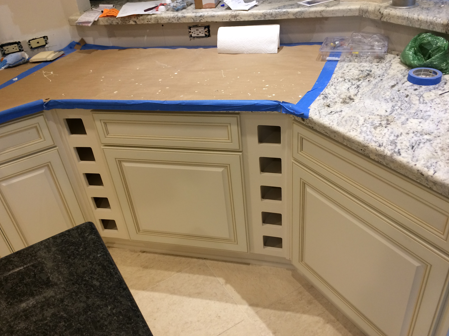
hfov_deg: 60.0
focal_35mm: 30
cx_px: 218
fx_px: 389
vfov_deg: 46.8
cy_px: 166
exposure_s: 1/30
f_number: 2.2
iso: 80
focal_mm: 4.15
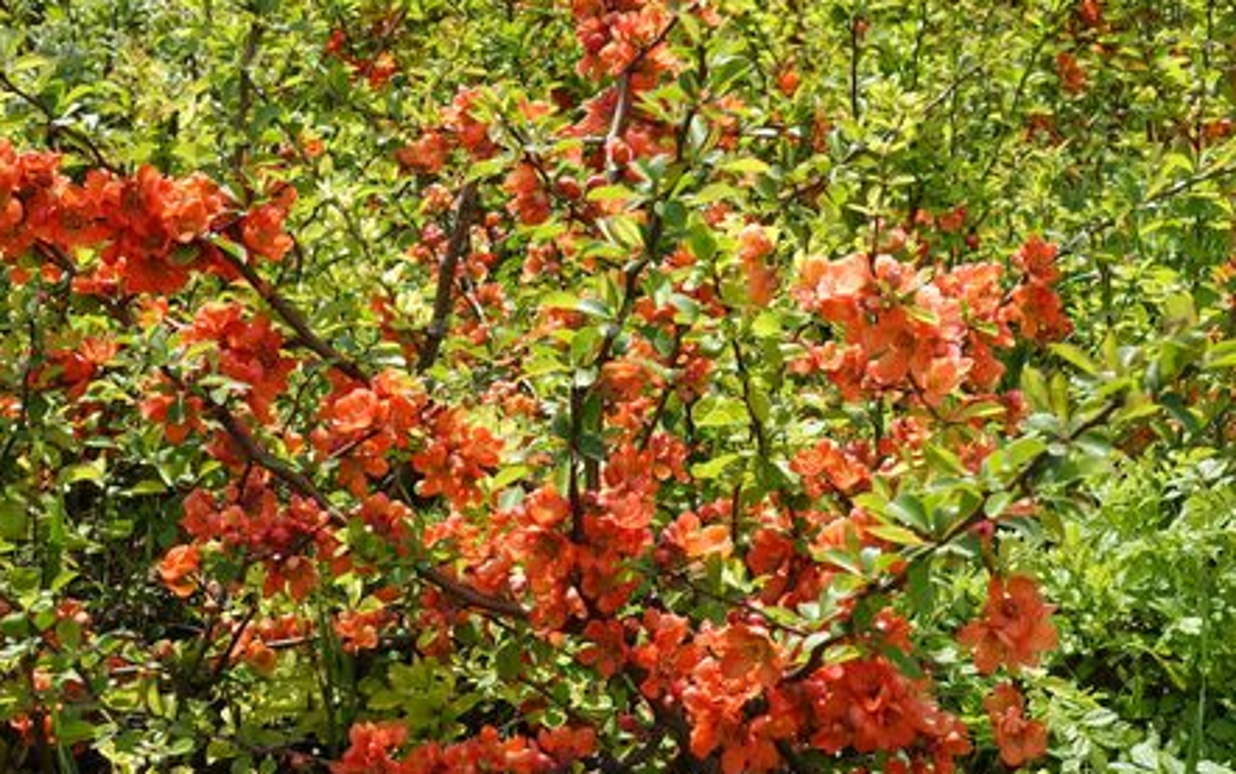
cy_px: 415
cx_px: 559
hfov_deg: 40.2
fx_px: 1686
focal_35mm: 50
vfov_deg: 25.9
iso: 125
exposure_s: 1/400
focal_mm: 11.45
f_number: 5.6
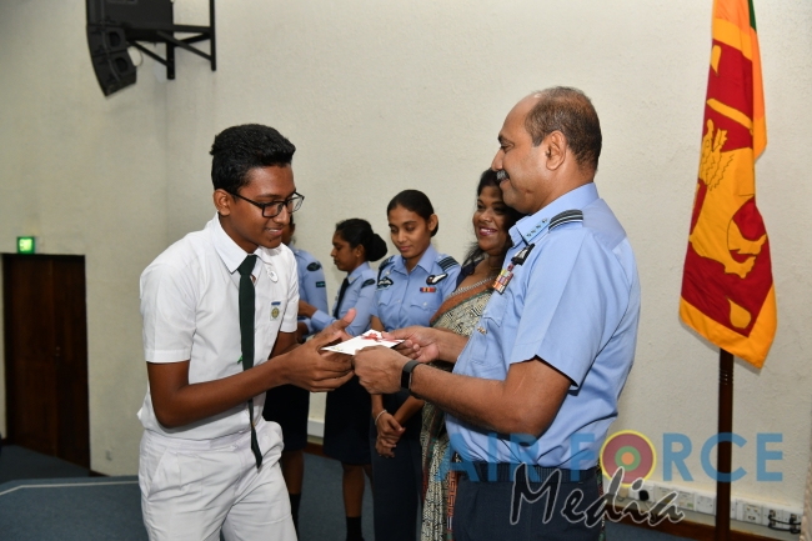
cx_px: 406
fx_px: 812
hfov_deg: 53.1
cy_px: 270
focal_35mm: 36
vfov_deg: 36.9
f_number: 5.6
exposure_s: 1/125
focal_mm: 36
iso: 1000
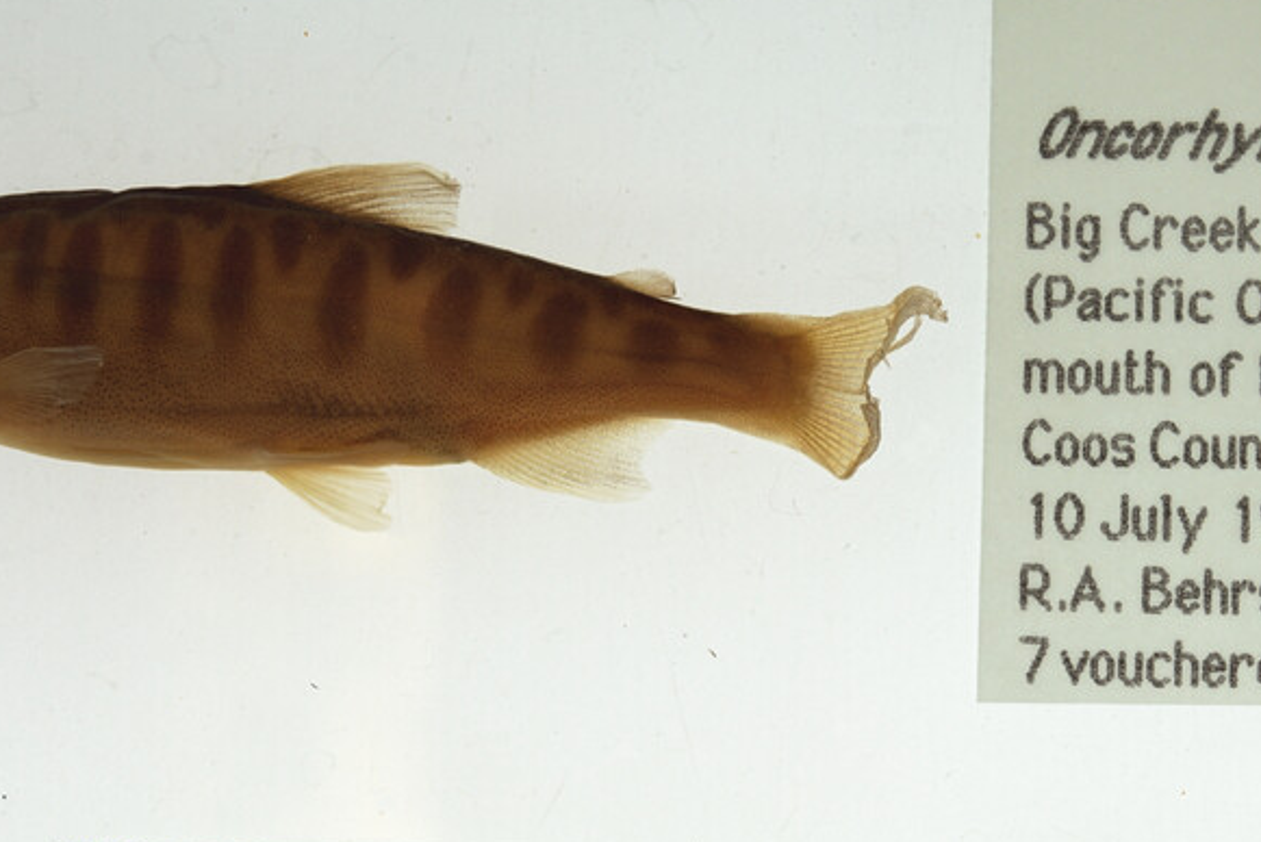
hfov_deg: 16.5
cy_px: 594
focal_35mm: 124
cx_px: 894
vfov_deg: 11.1
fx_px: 4345
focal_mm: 60
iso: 100
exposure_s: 1/200
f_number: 10
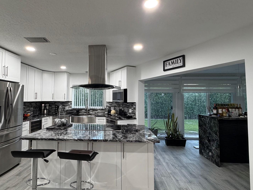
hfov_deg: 81.5
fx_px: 146
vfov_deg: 65.9
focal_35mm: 20
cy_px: 92
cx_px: 114
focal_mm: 2.22
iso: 250
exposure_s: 1/60
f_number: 2.2
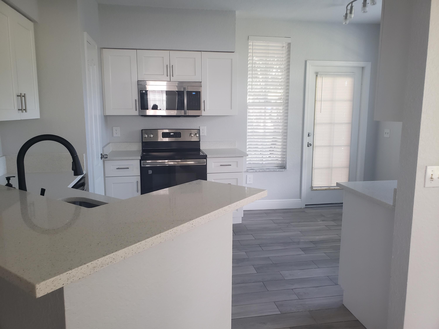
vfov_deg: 53.1
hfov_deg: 67.3
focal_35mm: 26
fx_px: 330
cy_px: 164
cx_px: 220
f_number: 2.4
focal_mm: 4.3
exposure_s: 1/35
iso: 250
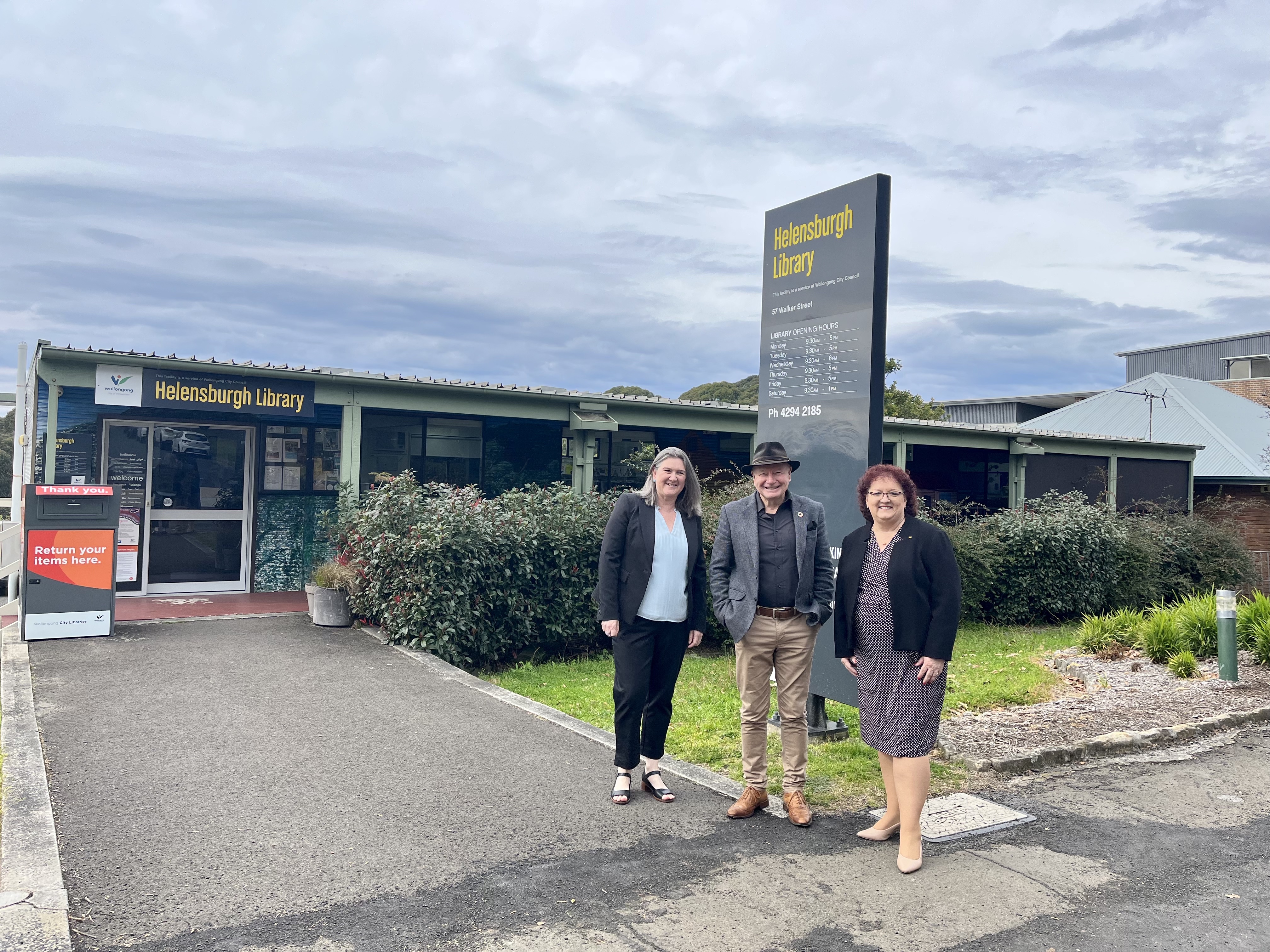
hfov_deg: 67.3
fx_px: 954
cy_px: 476
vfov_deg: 53.1
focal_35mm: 26
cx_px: 635
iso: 50
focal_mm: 5.1
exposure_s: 1/1536
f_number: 1.6
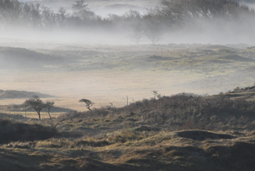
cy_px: 40
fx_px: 4415
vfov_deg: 2.2
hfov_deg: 3.3
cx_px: 151
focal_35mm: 623
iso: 1250
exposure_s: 1/400
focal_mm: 400
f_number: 18
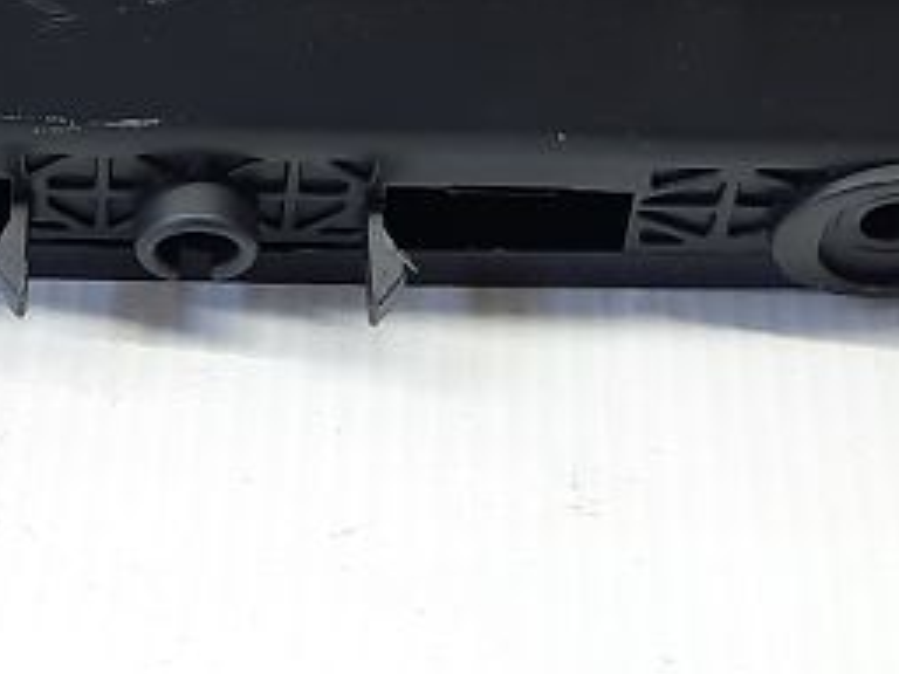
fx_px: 3039
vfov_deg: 12.2
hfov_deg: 16.4
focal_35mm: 117
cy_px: -232
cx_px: -53
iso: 100
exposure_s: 1/50
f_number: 2
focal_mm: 4.6
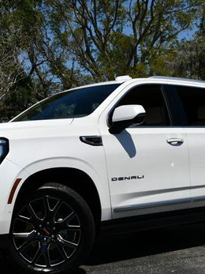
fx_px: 561
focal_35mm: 71
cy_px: 136
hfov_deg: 20.7
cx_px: 87
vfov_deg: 27.4
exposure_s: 1/400
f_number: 10
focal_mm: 20
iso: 100
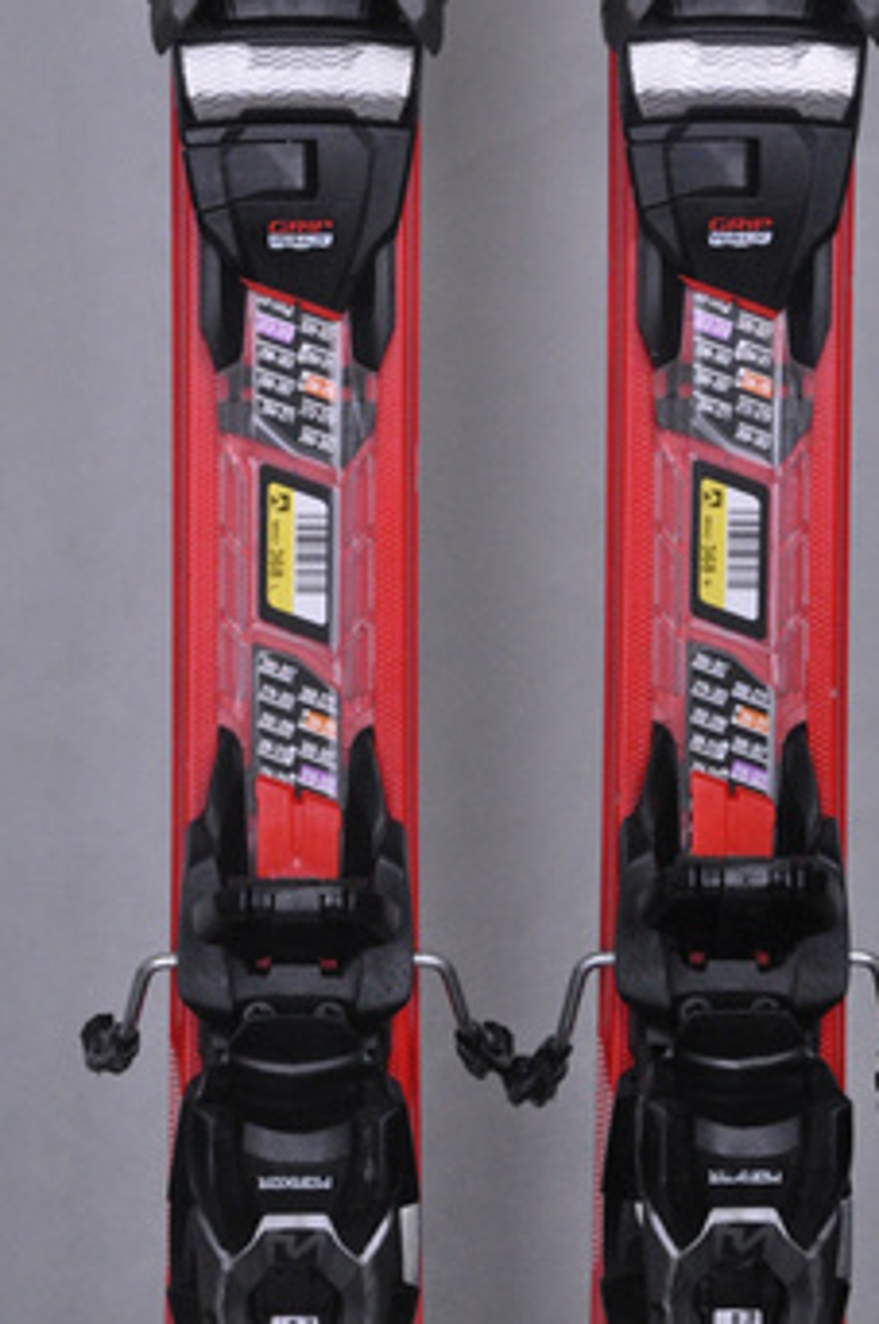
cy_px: 588
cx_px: 509
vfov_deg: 13.0
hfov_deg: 8.7
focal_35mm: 158
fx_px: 5804
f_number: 9.5
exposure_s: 1/125
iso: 3200
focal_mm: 80
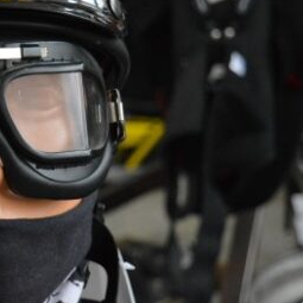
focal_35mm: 140
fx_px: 1386
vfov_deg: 12.5
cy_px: 102
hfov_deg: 12.4
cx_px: 15
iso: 3200
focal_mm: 40
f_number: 4.8
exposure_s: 1/125
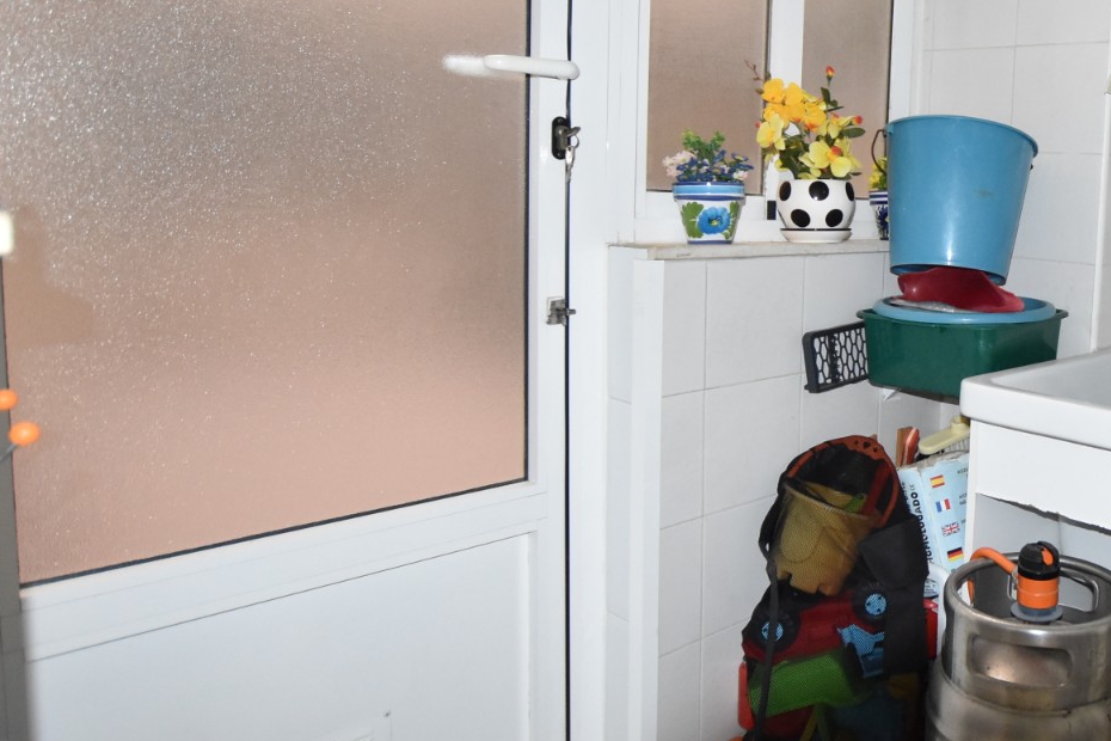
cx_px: 1002
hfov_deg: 55.2
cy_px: 289
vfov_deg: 44.7
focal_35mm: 29
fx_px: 895
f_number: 3.5
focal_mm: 10
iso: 1800
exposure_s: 1/200
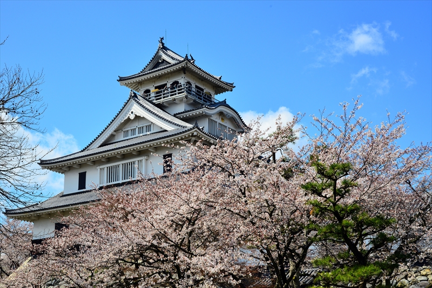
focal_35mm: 48
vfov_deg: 28.1
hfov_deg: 41.1
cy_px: 144
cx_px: 216
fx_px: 576
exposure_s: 1/500
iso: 400
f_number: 11
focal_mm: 48
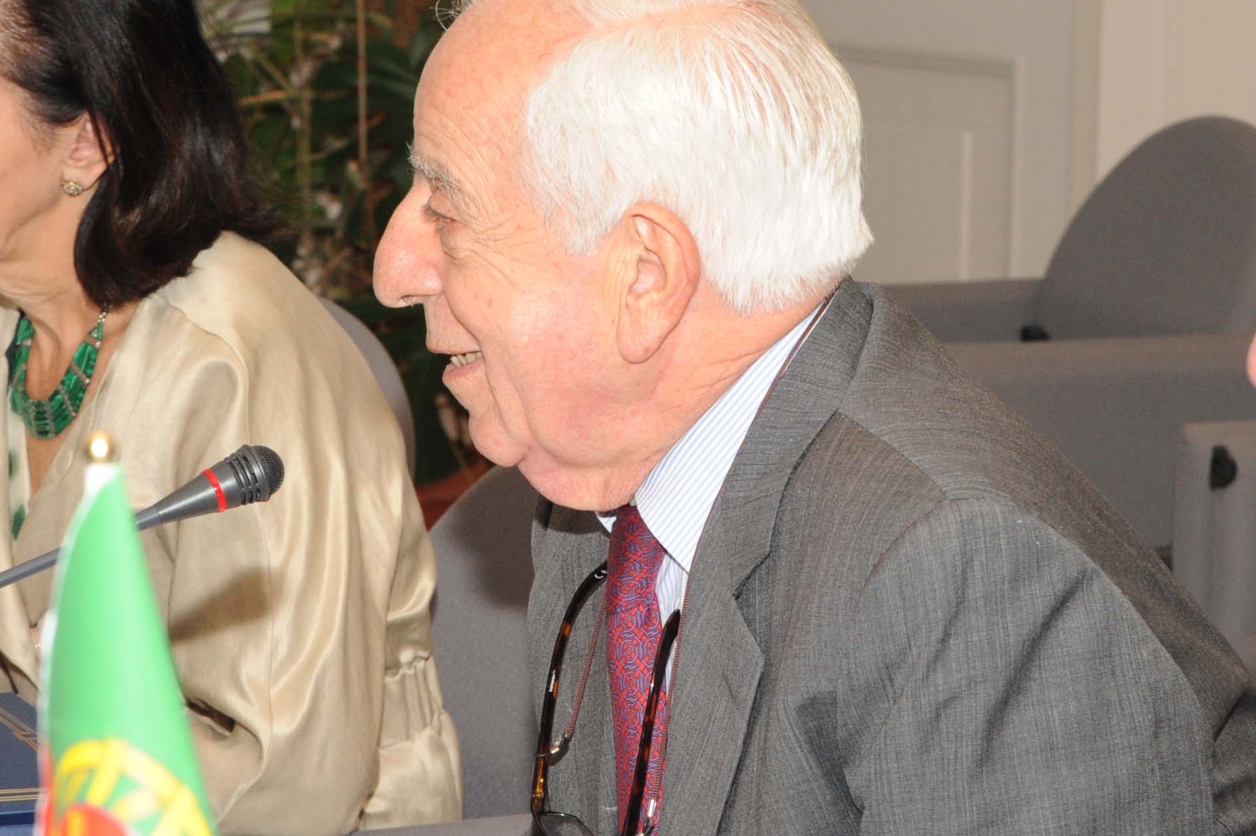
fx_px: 5474
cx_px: 600
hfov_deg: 13.1
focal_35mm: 157
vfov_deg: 8.7
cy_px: 469
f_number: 10
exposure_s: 1/125
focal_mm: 70
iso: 1600
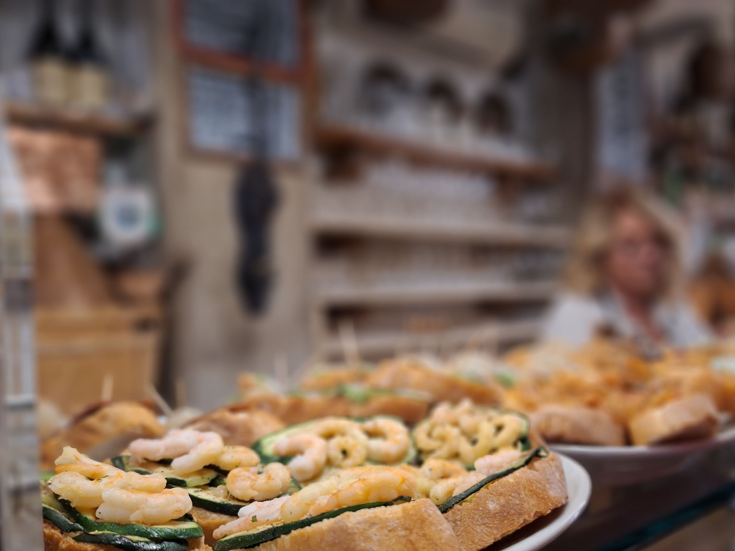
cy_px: 333
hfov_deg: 63.2
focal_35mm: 28
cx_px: 420
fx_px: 594
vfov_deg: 49.4
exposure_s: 1/20
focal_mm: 5.54
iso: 320
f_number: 1.8
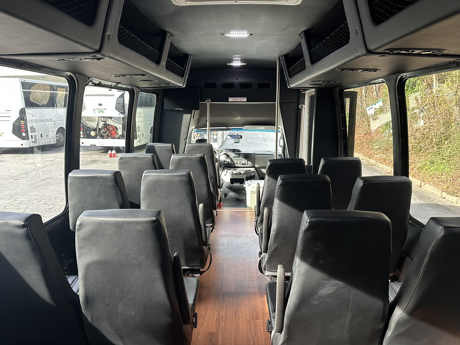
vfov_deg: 56.8
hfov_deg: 71.6
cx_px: 230
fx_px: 319
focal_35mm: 24
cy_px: 172
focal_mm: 6.86
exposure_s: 1/121
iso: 200
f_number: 1.78
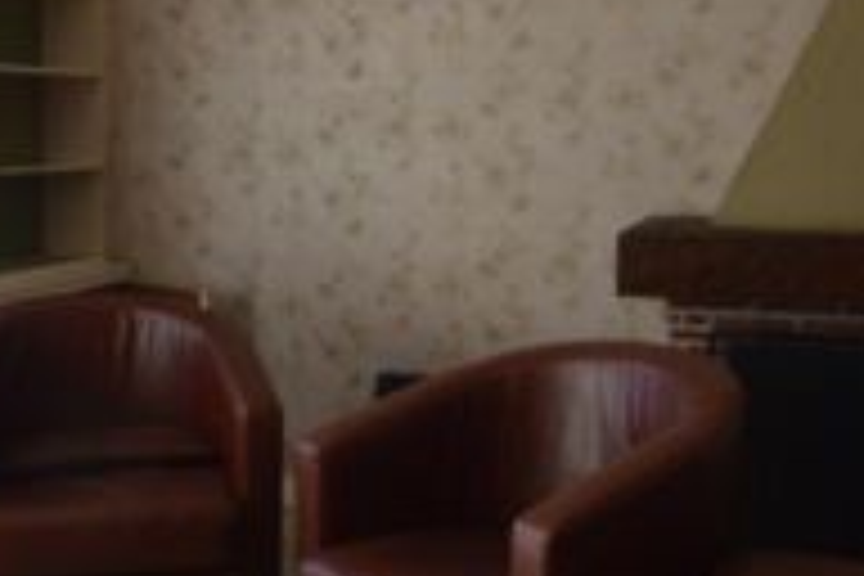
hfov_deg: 35.7
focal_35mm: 55
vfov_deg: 24.6
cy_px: 220
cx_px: 250
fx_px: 1320
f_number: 5
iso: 400
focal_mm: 10
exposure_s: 1/100
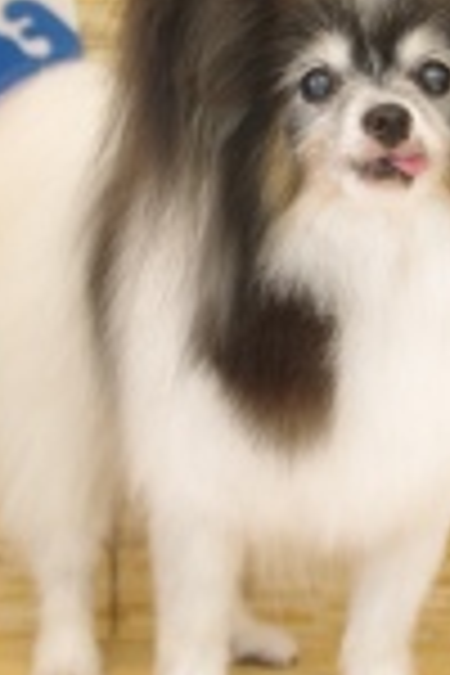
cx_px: 351
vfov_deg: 18.0
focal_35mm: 112
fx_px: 2100
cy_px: 104
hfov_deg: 12.2
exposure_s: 1/60
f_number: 2.8
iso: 640
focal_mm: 28
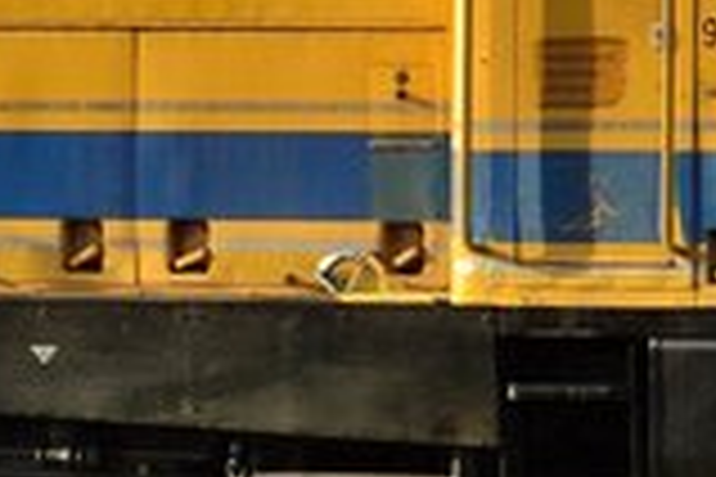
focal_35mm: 678
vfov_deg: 2.0
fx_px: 13484
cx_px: 1202
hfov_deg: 3.0
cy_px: 92
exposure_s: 1/320
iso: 200
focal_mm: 60
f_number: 8
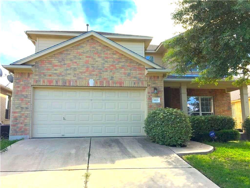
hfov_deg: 61.7
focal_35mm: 29
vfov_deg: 48.2
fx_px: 209
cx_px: 125
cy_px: 94
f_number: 2.2
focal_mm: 4.15
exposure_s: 1/1183
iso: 25
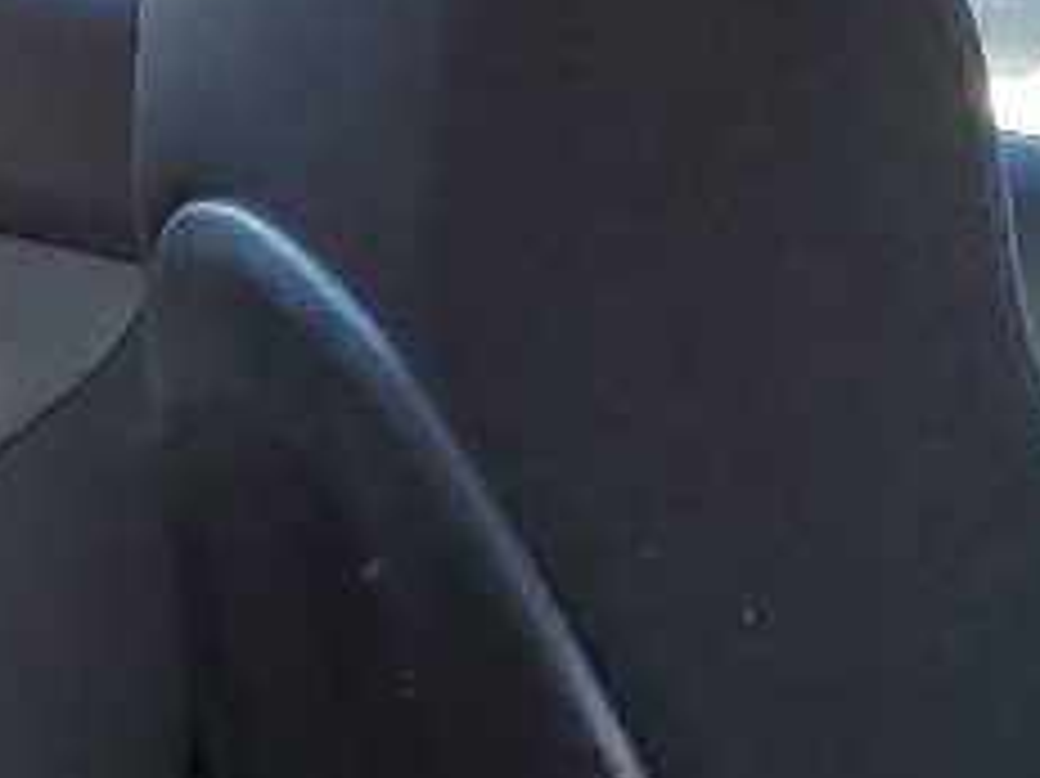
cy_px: 1709
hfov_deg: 10.3
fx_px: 5405
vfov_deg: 7.8
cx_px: -846
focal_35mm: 180
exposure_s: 1/385
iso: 50
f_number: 1.5
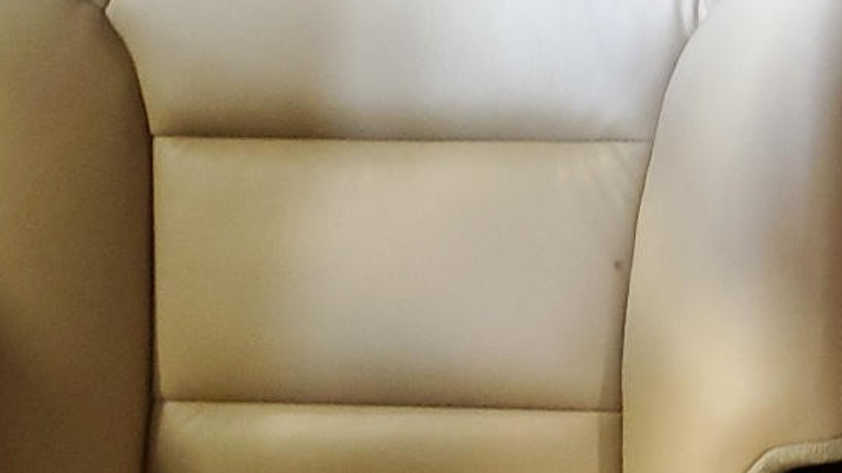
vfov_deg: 14.5
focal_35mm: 83
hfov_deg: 22.5
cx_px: 1140
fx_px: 1853
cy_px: 157
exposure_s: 1/15
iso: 301
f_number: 1.5
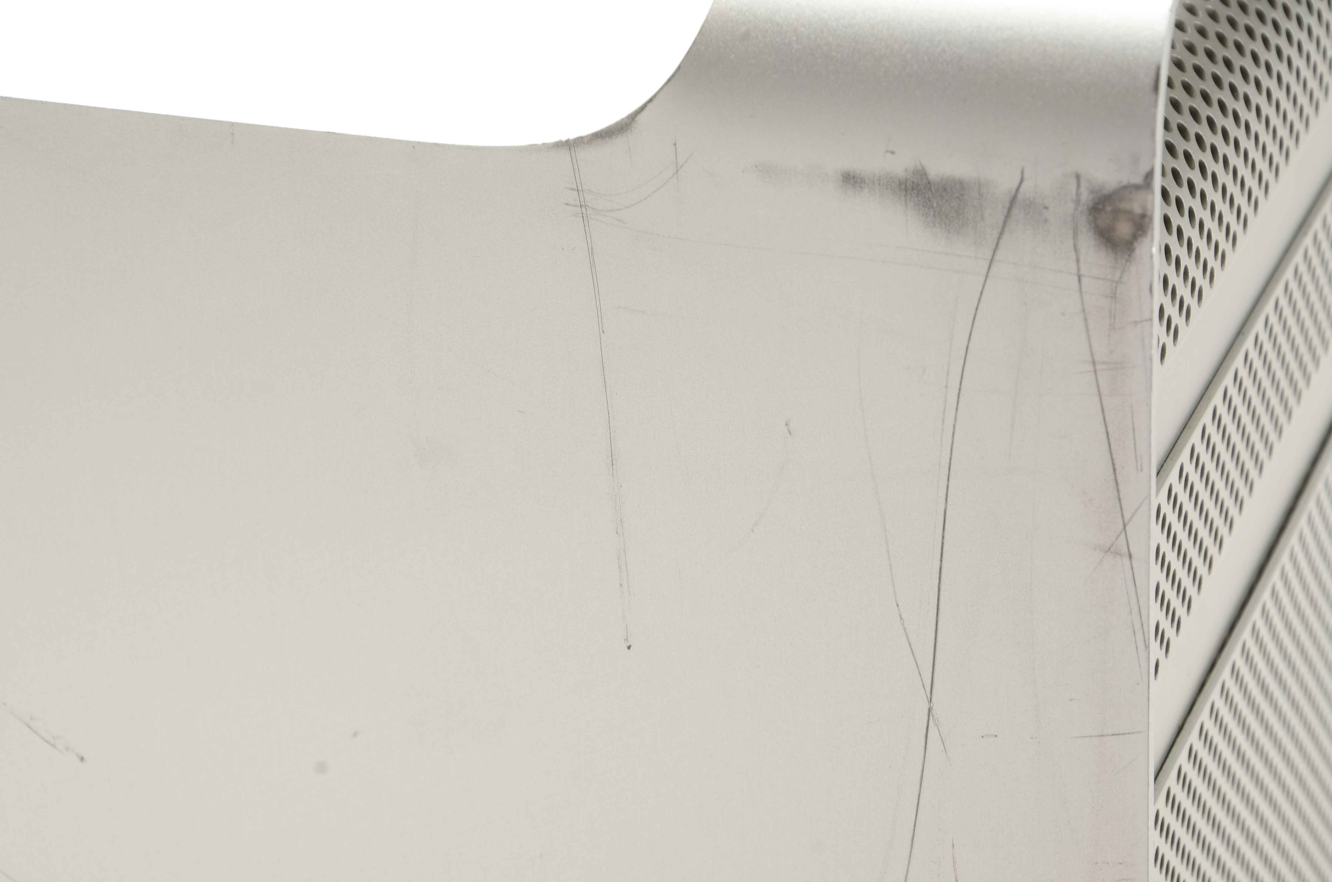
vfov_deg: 10.1
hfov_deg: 15.2
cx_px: 666
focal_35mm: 135
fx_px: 4985
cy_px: 441
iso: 200
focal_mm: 90
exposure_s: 1/160
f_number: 13
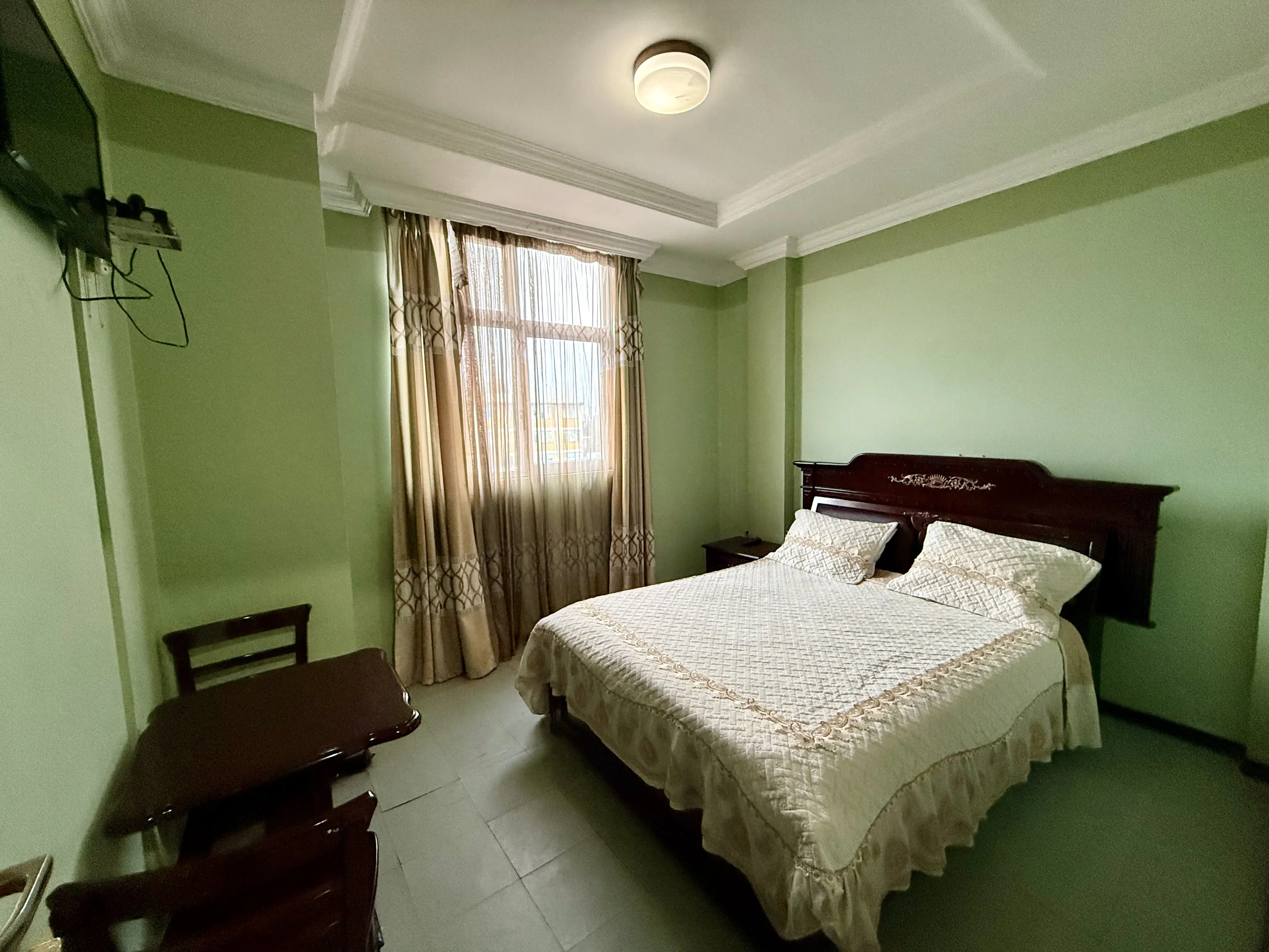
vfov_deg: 85.7
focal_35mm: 14
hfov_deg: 102.1
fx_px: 513
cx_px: 634
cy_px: 476
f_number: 2.2
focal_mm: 2.22
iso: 400
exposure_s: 1/60
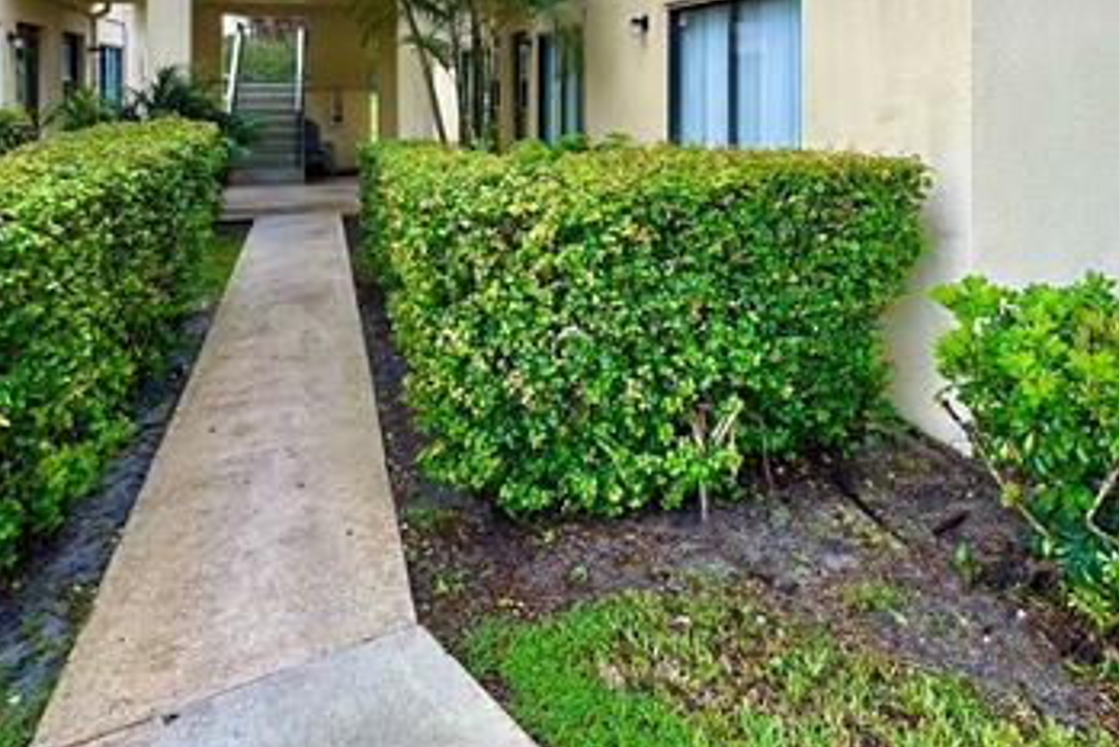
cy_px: 87
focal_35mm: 25
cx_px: 590
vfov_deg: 46.7
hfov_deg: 71.4
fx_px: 777
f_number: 2.2
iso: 40
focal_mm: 2.22
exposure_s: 1/257
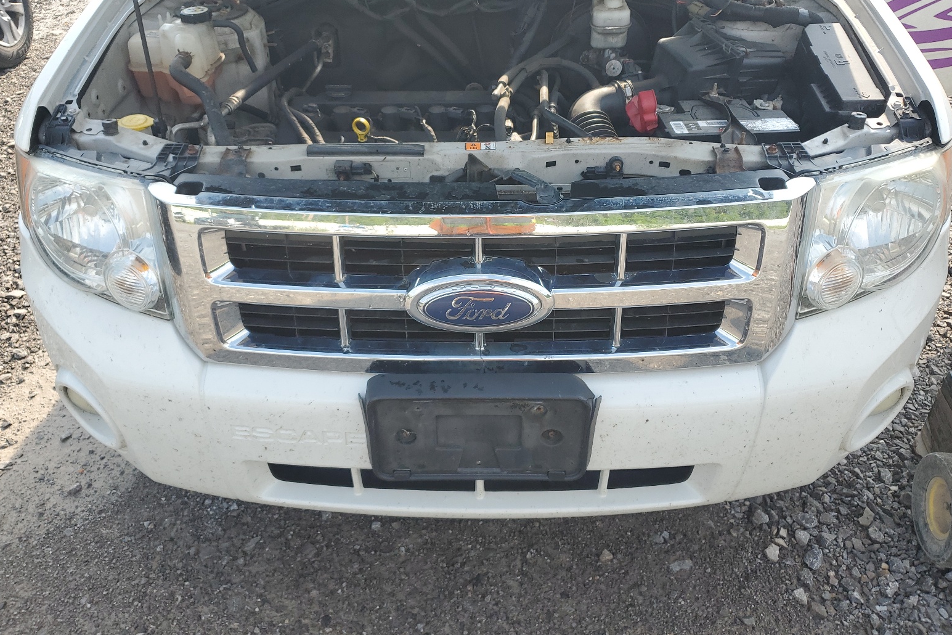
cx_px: 486
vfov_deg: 46.2
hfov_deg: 65.5
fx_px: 740
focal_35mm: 28
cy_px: 266
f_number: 1.5
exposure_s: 1/714
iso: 50
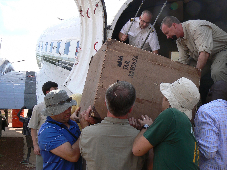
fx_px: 236
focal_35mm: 36
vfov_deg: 39.7
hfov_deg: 51.4
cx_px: 114
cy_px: 85
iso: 80
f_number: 5.6
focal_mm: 6
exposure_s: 1/250
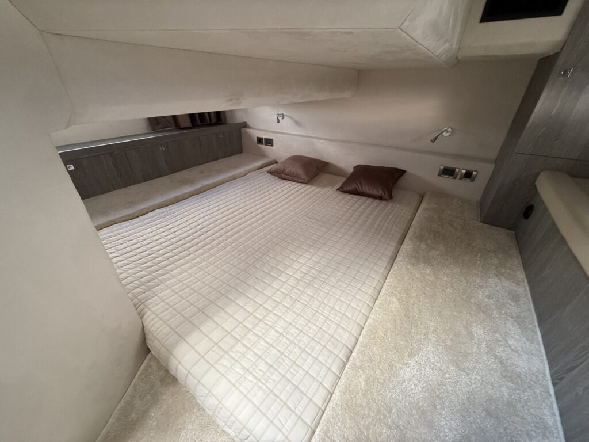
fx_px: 238
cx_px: 294
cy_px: 221
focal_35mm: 14
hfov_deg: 102.1
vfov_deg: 85.7
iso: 400
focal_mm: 2.22
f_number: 2.2
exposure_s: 1/60
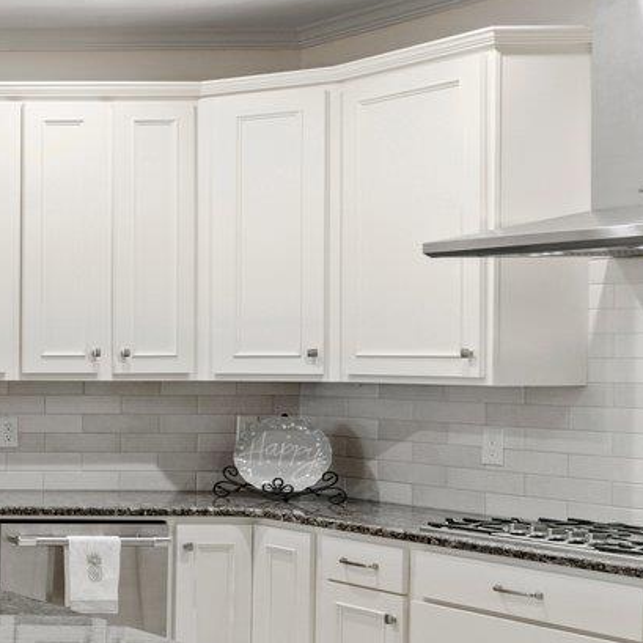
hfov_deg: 15.8
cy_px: 383
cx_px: -821
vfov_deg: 25.3
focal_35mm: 68
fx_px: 1429
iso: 200
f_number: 8
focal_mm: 16
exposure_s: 1/3
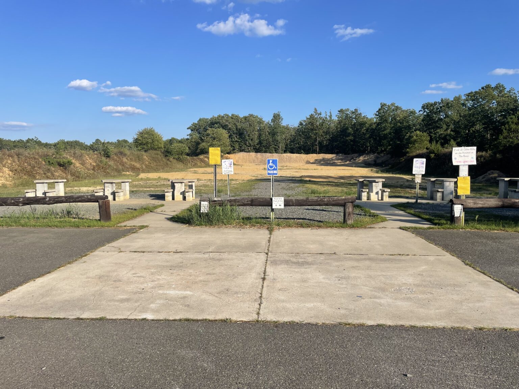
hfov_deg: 67.3
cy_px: 194
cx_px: 260
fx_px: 390
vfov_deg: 53.1
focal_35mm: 26
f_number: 1.6
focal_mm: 4.2
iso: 32
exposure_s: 1/3401
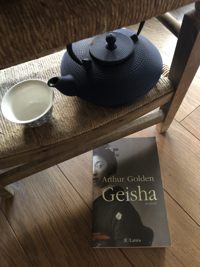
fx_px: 231
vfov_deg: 59.9
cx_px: 98
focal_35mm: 30
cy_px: 125
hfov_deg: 46.8
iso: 125
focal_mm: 3.99
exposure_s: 1/4
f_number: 1.8
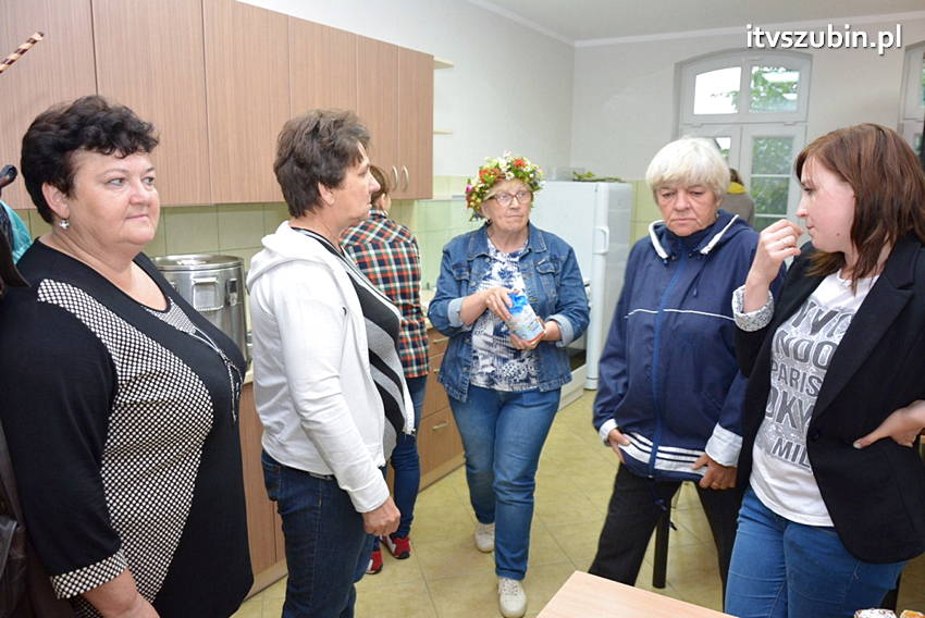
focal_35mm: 27
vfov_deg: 48.0
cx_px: 462
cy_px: 309
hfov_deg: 67.3
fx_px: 694
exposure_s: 1/60
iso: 800
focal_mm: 18
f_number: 4
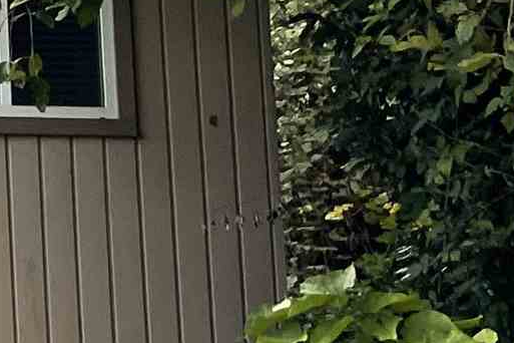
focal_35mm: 162
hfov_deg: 9.9
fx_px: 2313
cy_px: -185
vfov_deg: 8.3
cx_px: -984
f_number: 1.6
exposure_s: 1/121
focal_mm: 5.1
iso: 40
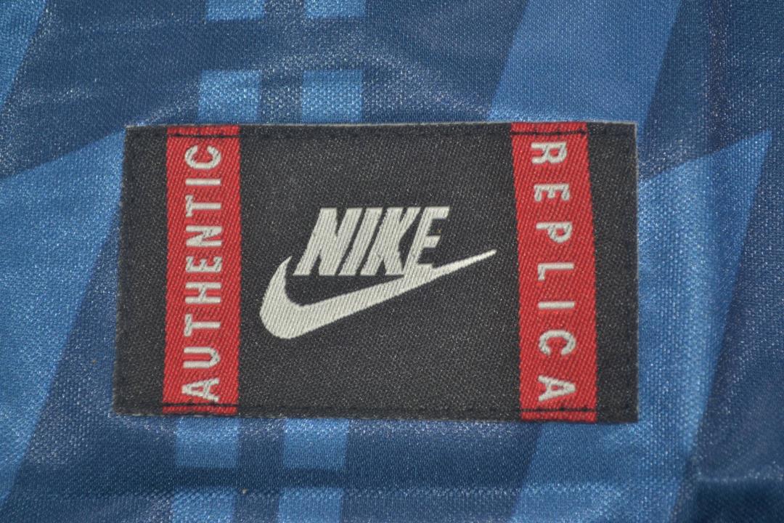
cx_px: 392
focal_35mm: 82
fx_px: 1797
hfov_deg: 24.6
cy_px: 262
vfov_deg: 16.6
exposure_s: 1/60
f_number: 5.6
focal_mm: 55
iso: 200
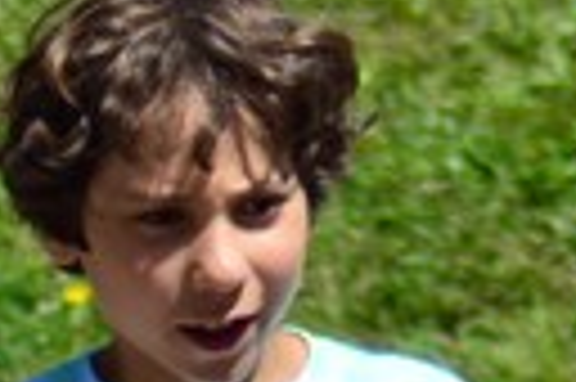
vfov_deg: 1.6
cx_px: 1652
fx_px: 13423
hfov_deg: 2.4
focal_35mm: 840
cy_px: -375
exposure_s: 1/1000
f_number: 4
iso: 100
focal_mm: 70
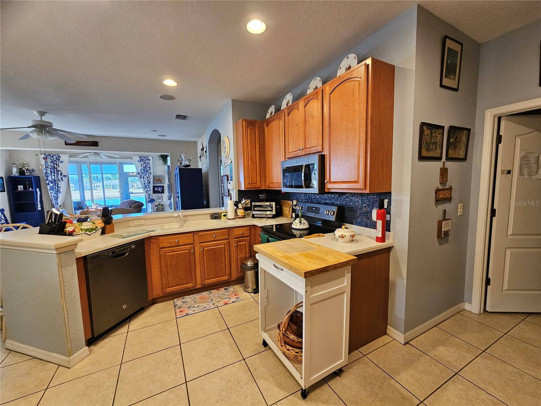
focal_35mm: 13
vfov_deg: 89.9
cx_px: 270
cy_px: 203
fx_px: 203
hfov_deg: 106.2
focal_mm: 2.2
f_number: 2.2
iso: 200
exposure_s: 1/60
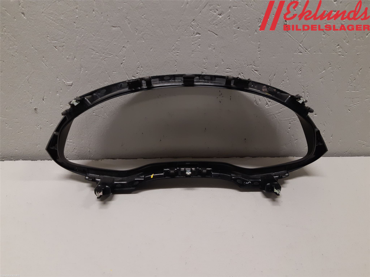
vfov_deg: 53.1
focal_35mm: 26
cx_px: 185
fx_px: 278
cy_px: 138
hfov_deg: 67.3
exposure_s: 1/50
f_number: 1.7
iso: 160
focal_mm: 3.93
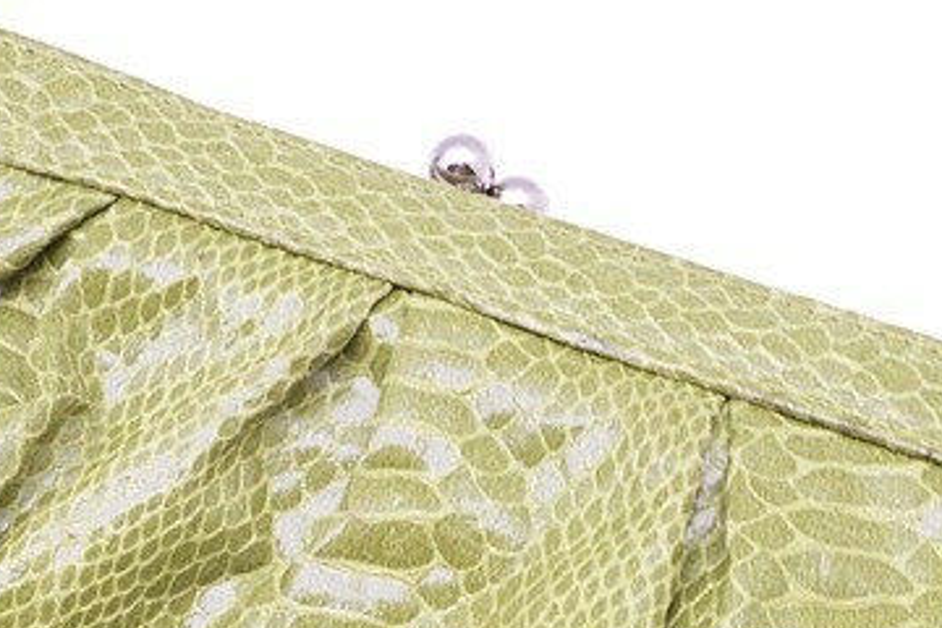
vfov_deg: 12.8
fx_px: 2747
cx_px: 330
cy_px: 657
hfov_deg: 19.4
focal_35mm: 105
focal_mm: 24
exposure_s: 1/50
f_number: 8
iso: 400
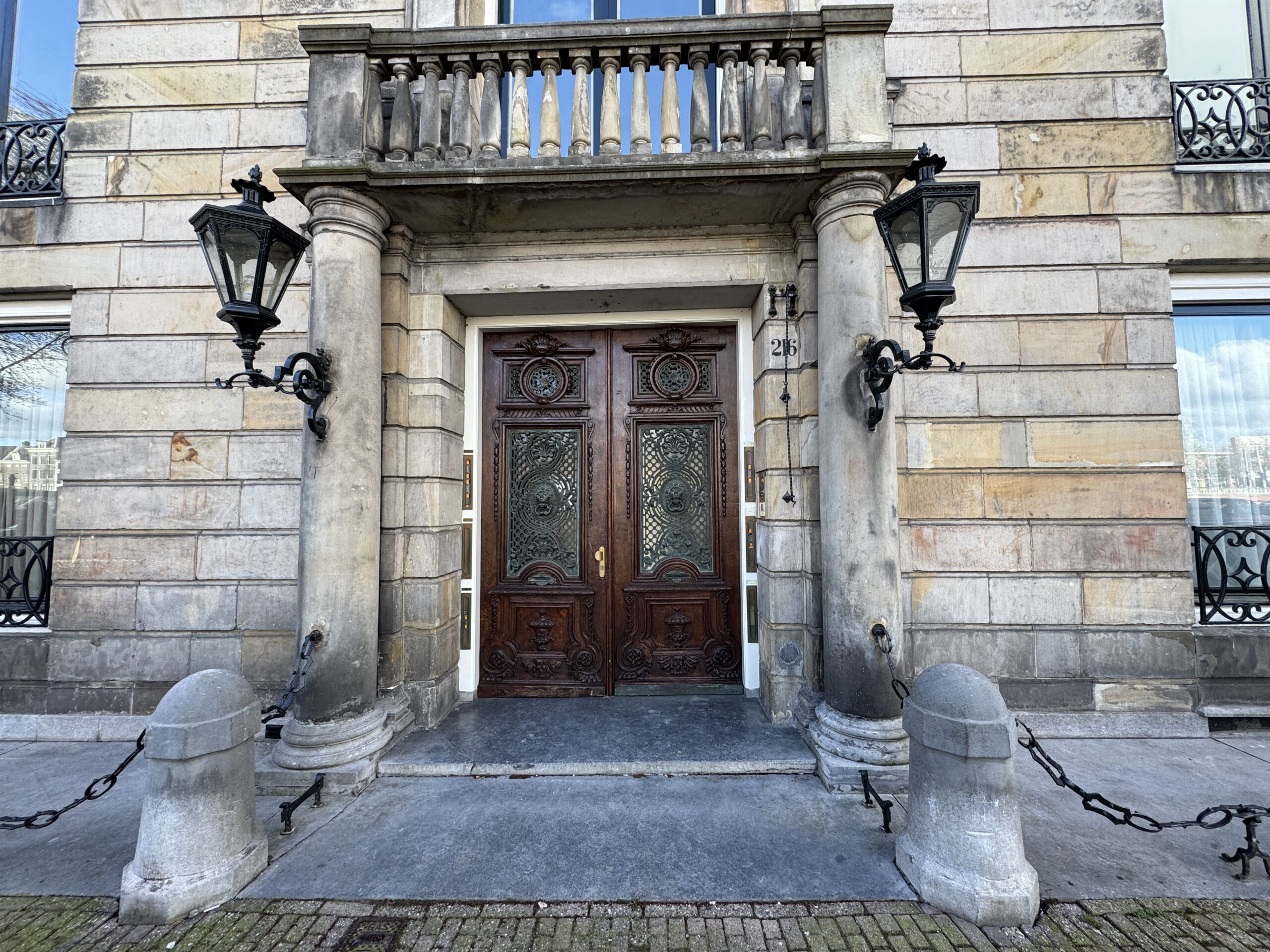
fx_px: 514
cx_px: 635
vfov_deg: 85.7
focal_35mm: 14
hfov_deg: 102.1
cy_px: 476
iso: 40
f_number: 2.2
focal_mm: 2.22
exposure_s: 1/137
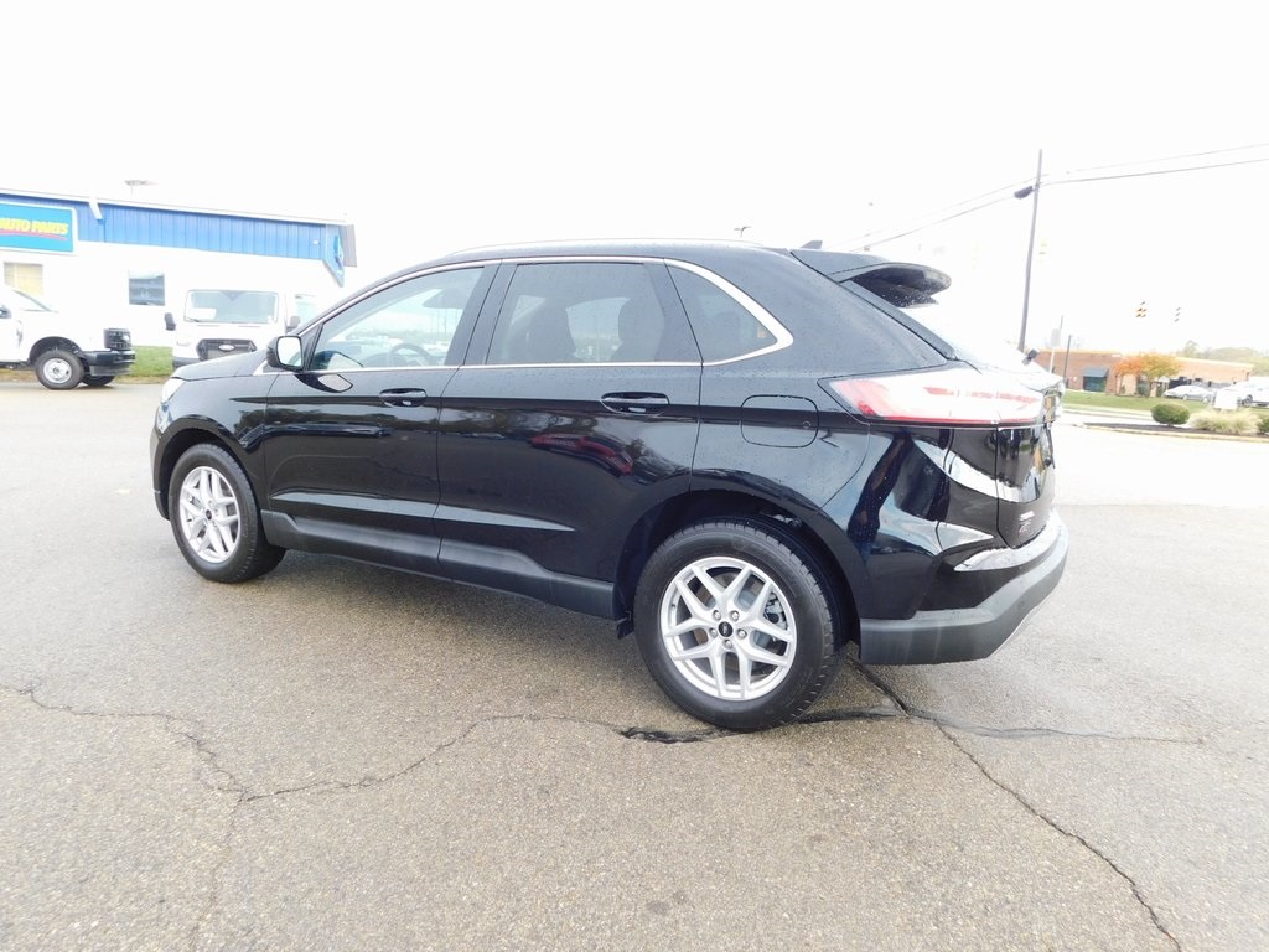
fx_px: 843
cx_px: 634
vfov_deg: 58.9
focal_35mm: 23
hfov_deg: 73.9
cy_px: 476
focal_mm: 4
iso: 125
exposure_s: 1/160
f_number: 3
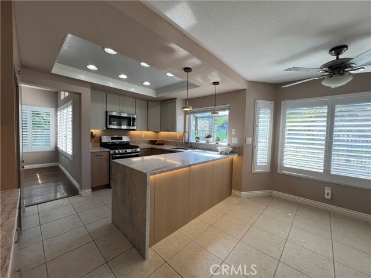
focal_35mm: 13
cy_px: 139
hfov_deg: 106.2
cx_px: 186
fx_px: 139
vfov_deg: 89.9
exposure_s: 1/133
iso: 32
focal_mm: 1.57
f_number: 1.8
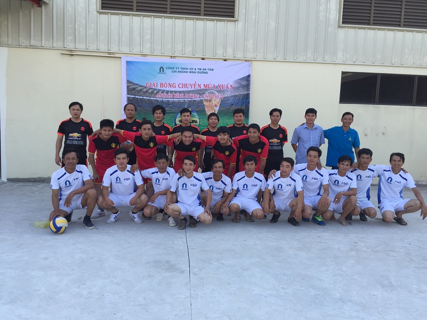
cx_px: 214
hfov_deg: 61.7
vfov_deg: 48.2
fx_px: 358
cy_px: 160
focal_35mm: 29
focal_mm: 4.15
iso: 32
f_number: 2.2
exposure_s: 1/534
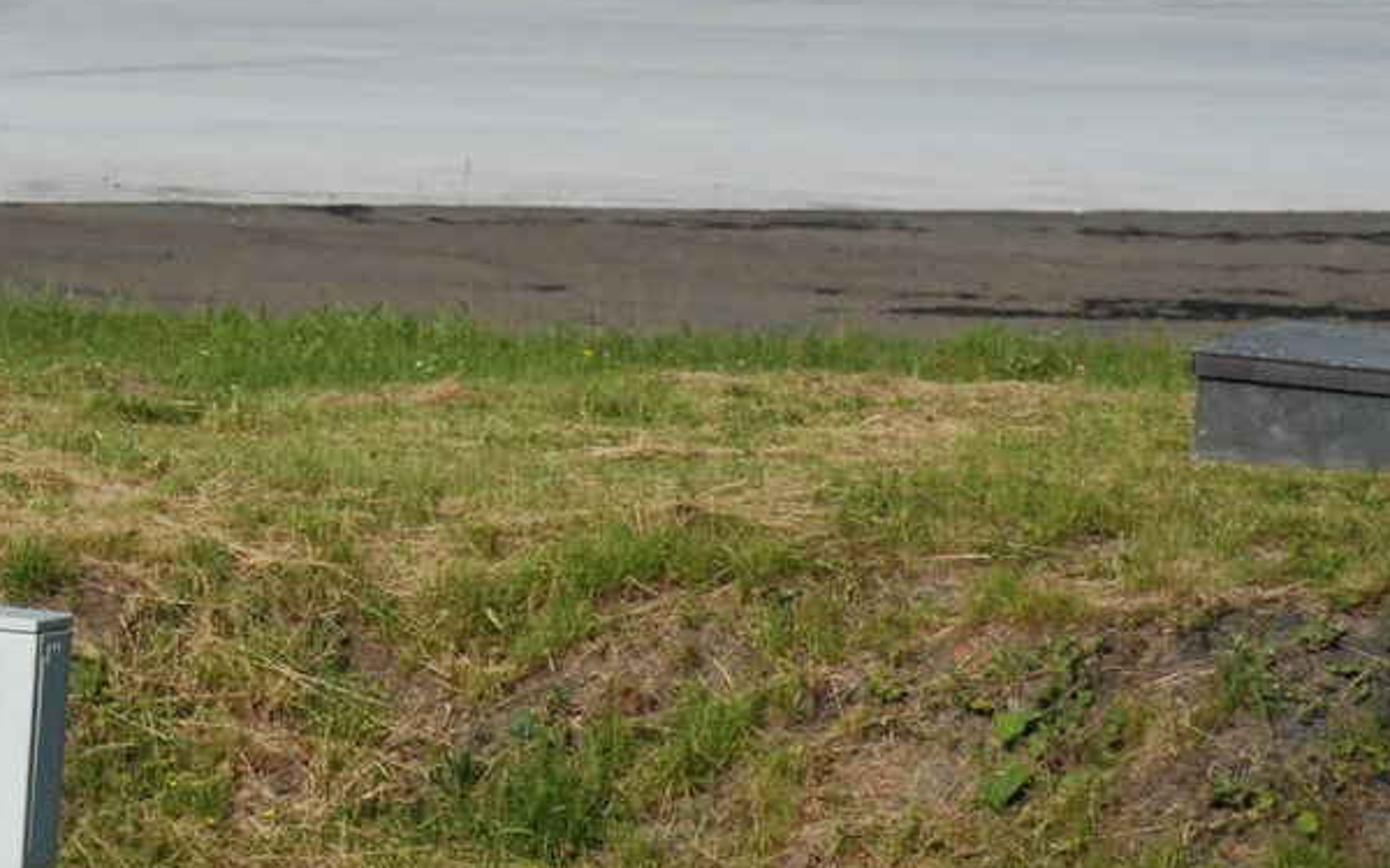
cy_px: -267
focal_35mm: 979
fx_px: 37086
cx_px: -751
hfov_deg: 2.1
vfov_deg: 1.3
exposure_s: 1/4000
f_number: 5.3
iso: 400
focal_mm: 200
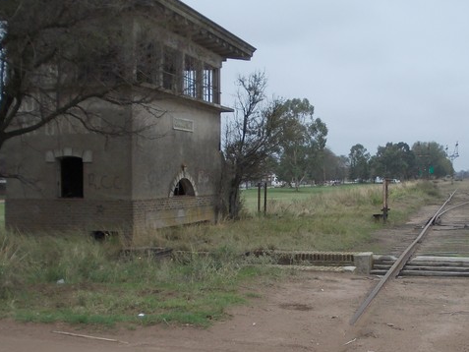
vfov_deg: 24.0
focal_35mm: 61
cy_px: 204
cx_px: 291
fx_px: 827
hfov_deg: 31.5
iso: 80
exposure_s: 1/250
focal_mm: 5.3
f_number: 3.1
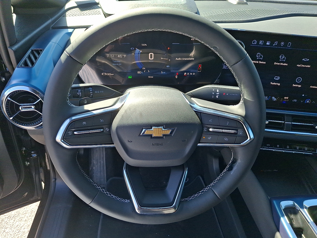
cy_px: 119
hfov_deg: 69.4
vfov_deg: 54.9
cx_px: 158
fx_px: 229
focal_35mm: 25
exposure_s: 1/385
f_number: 1.8
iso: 30
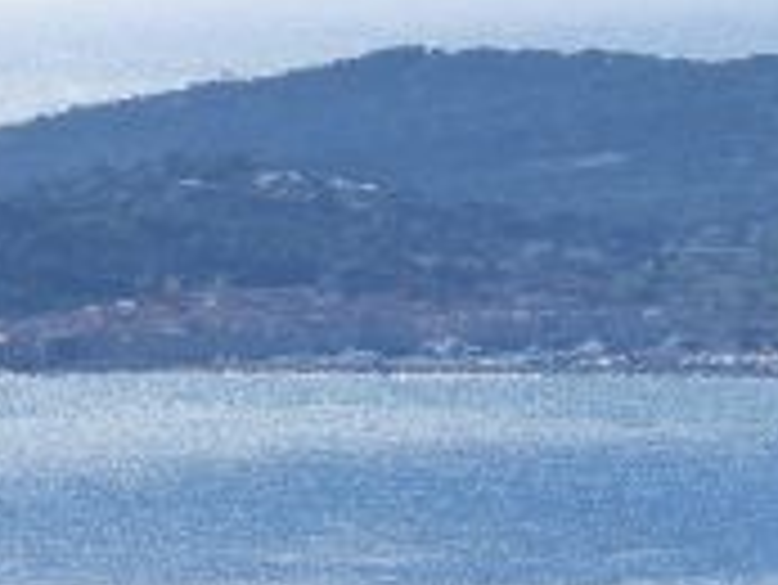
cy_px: 398
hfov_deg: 2.8
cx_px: 513
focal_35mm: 720
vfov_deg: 2.1
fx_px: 16193
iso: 160
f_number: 4
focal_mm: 44.8
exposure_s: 1/1600
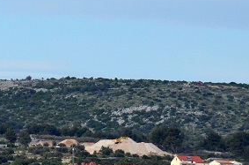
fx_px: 2993
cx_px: -37
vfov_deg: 3.1
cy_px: 180
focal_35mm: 434
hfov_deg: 4.7
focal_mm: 82
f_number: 4.5
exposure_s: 1/4000
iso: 800
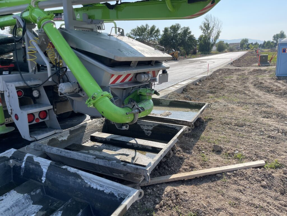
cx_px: 144
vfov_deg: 54.9
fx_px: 207
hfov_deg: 69.4
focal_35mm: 25
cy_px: 108
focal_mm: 5.1
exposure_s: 1/1883
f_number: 1.6
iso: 32
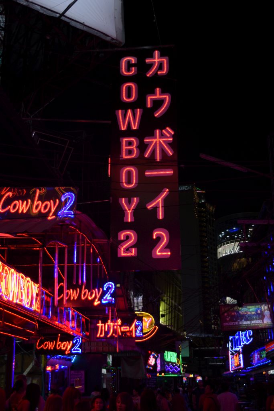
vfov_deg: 38.9
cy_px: 206
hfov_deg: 26.5
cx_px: 137
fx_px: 582
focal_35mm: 51
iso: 400
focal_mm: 34
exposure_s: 1/60
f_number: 4.5
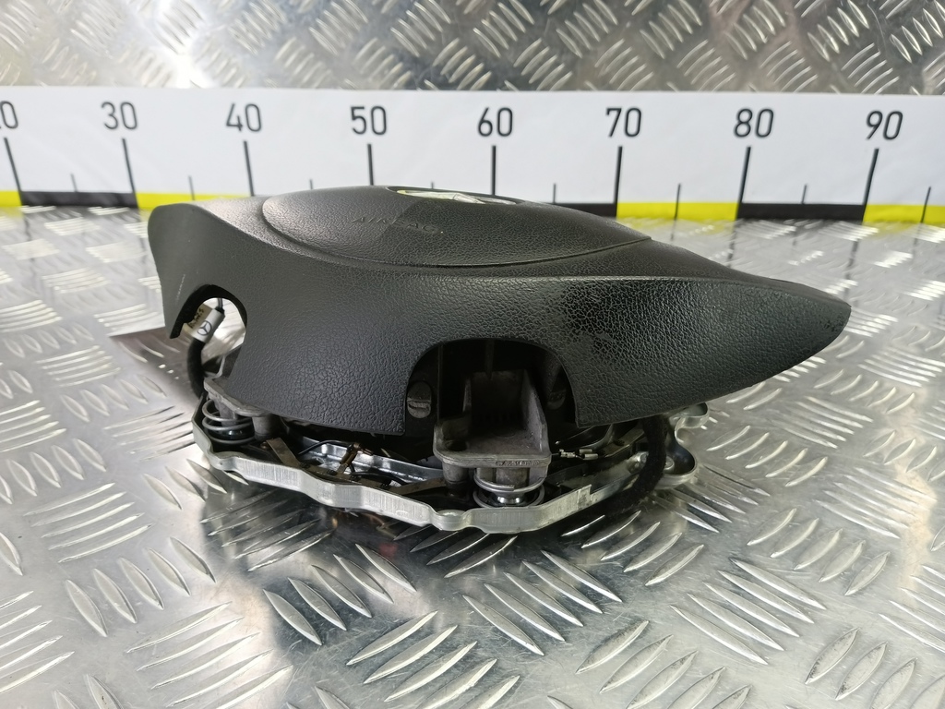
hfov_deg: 73.9
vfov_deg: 58.9
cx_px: 472
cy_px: 354
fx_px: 628
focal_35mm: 23
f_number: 1.6
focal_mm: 4.11
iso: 211
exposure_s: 1/50
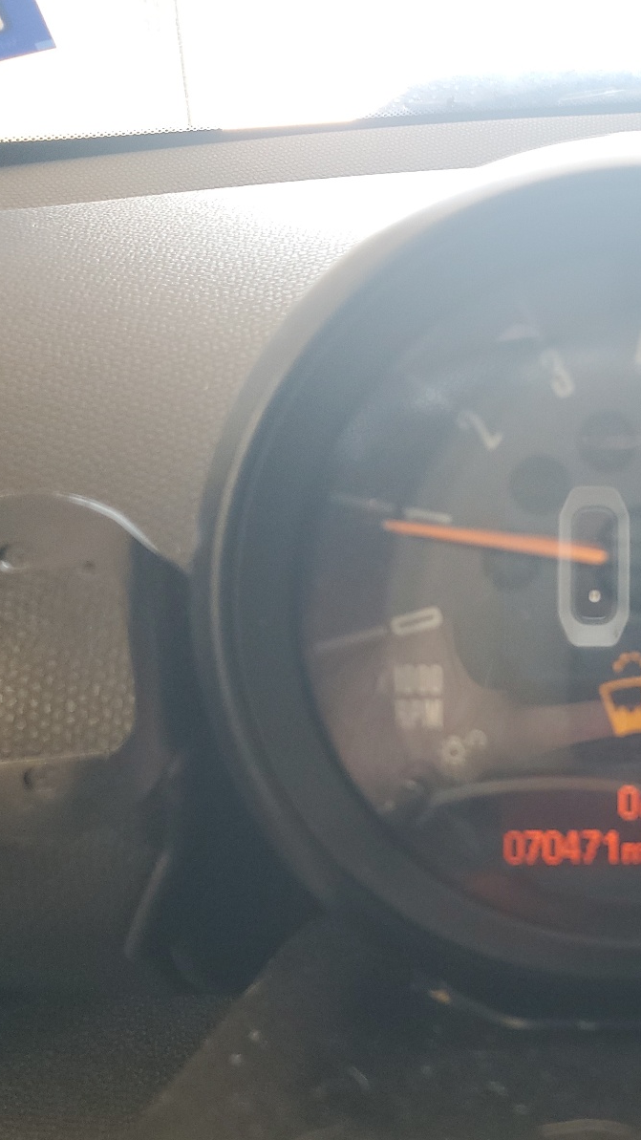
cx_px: 620
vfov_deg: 52.8
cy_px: 572
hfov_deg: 29.4
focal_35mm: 38
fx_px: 1148
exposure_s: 1/60.2
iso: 83
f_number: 1.5
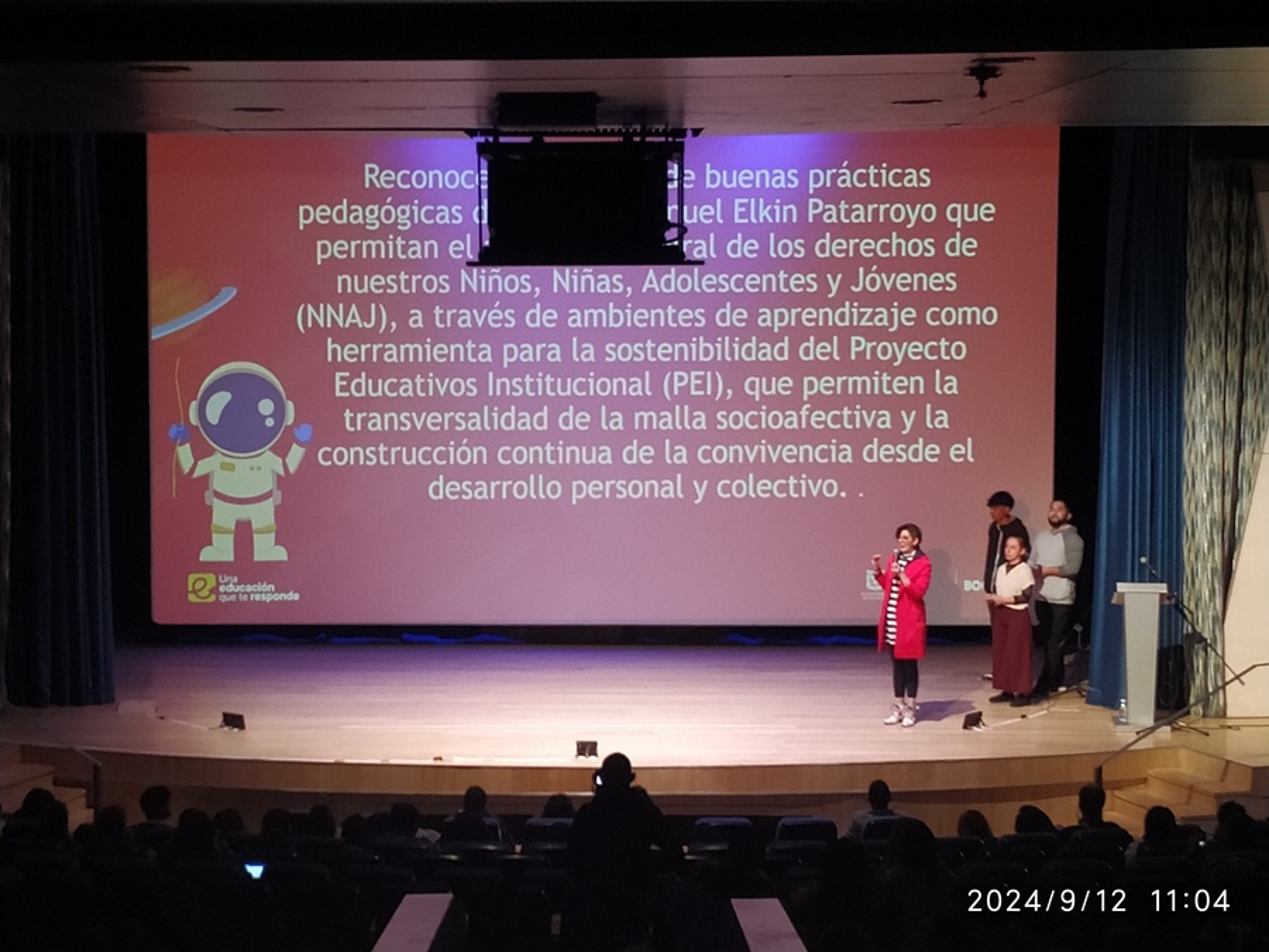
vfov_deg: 56.8
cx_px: 634
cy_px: 476
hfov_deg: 71.6
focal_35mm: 24
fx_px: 880
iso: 250
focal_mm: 3.94
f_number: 1.9
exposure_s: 1/20
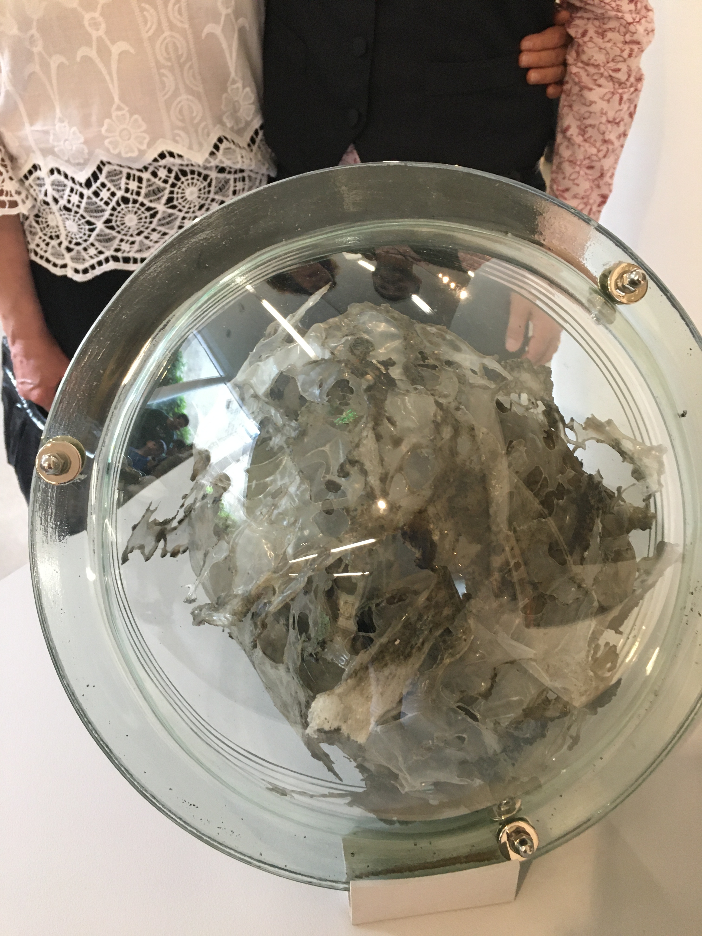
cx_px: 351
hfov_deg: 48.2
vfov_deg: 61.7
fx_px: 784
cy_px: 468
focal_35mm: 29
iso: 160
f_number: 2.2
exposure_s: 1/33
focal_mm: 4.15
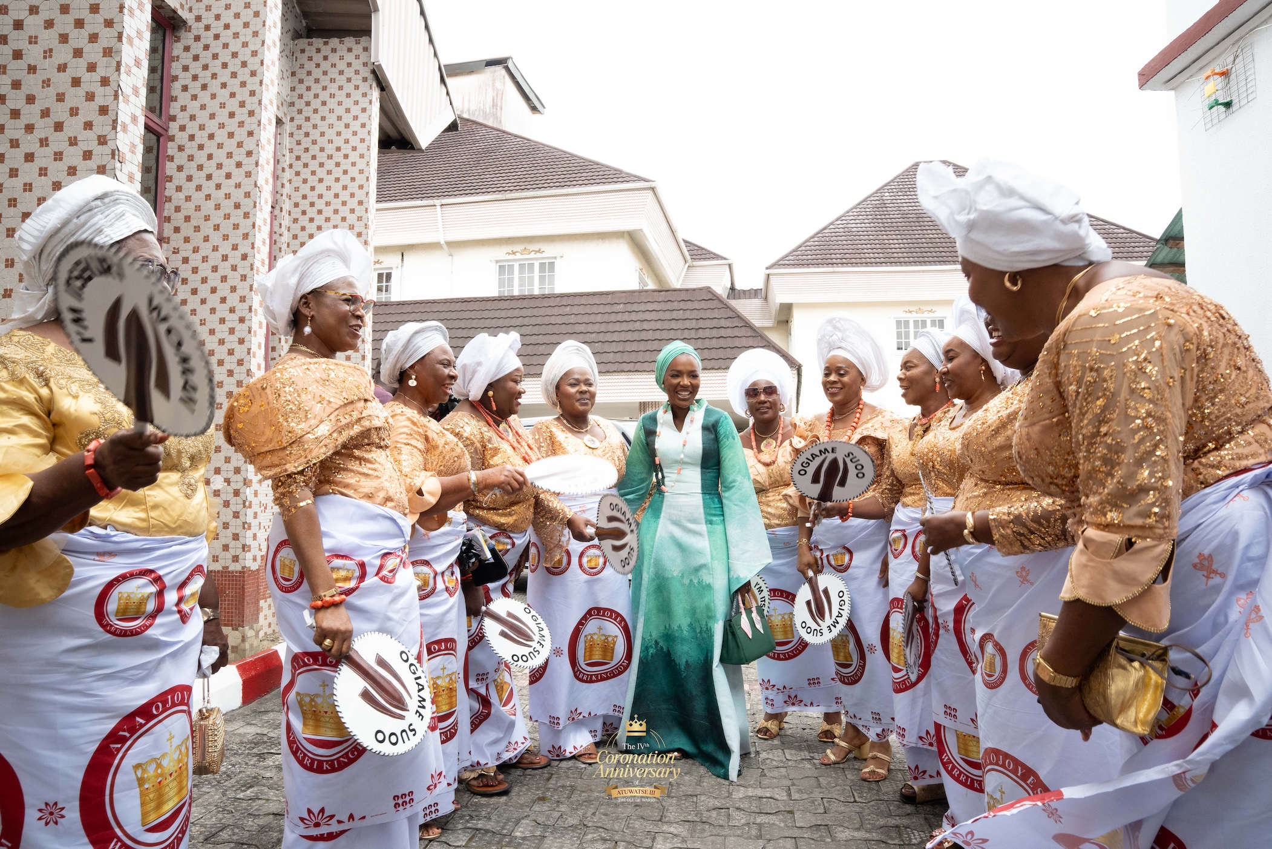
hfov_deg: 73.7
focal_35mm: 24
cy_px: 424
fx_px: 848
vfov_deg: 53.1
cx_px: 636
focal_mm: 24
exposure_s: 1/160
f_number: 14
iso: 2000
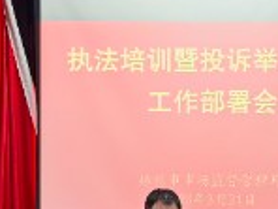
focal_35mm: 150
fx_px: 1205
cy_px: 215
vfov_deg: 9.8
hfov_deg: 13.1
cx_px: 220
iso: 160
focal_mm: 6.98
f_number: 1.4
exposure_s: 1/100
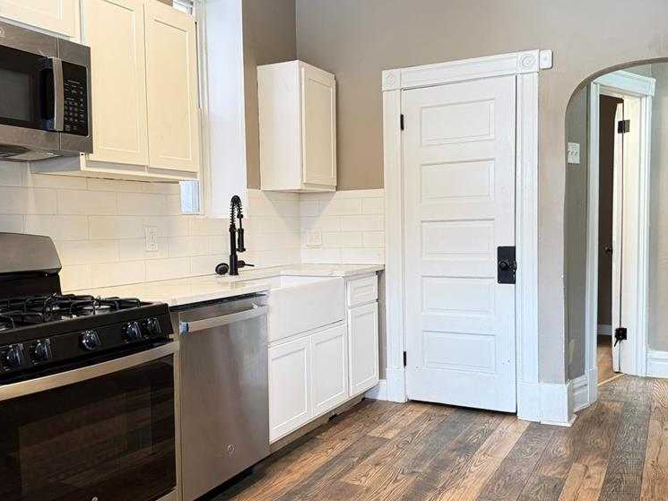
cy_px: 272
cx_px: 336
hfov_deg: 55.3
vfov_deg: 42.9
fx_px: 637
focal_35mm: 33
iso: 250
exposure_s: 1/60
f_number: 1.78
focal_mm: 6.76
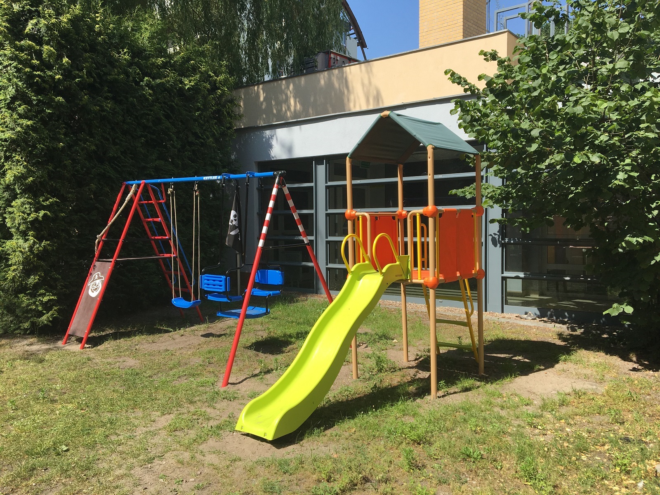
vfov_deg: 48.2
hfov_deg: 61.7
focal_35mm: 29
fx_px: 553
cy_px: 248
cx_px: 330
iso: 25
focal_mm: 4.15
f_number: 2.2
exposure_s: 1/1183
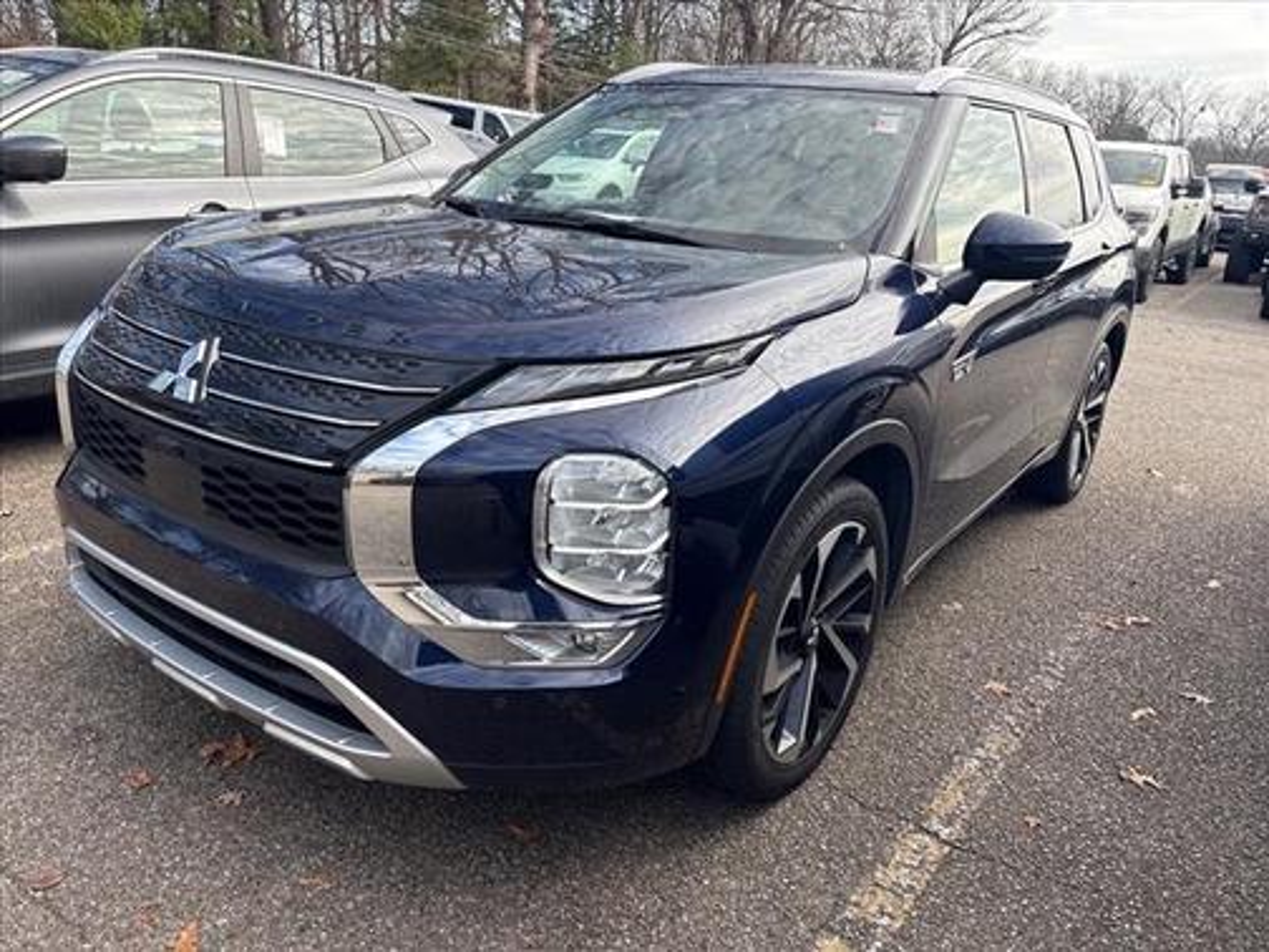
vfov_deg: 53.1
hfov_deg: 67.3
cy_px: 476
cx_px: 634
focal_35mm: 26
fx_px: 953
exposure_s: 1/641
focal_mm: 5.96
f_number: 1.6
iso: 50
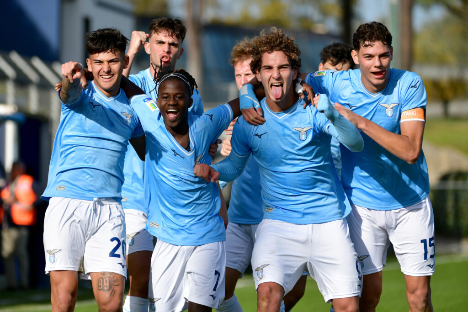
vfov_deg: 5.7
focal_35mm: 240
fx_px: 3120
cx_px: 234
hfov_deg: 8.6
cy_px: 156
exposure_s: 1/4000
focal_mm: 240
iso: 320
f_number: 4
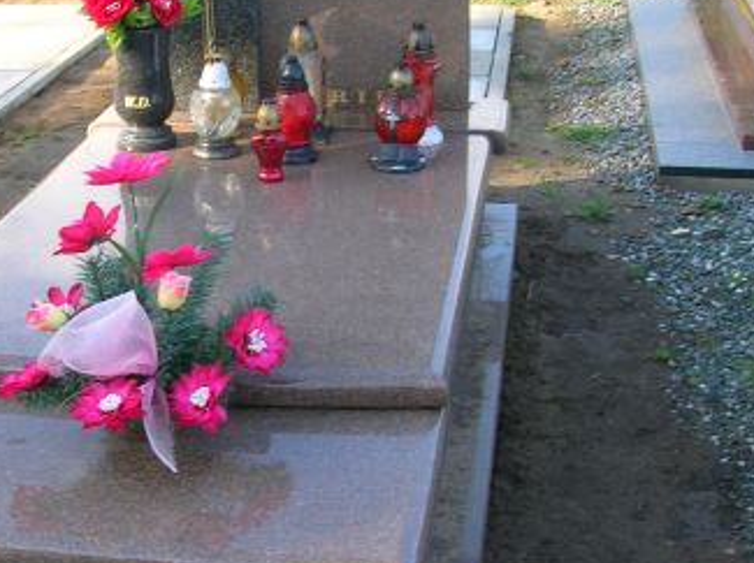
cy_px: 263
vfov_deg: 21.9
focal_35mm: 67
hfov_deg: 28.8
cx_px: 248
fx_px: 1458
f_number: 4.9
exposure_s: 1/48.8
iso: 50
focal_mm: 5.7
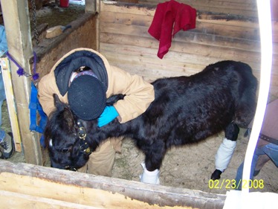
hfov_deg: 48.9
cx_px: 139
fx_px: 305
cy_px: 104
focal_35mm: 38
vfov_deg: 37.8
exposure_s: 1/60
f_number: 2.8
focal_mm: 6.3
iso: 160
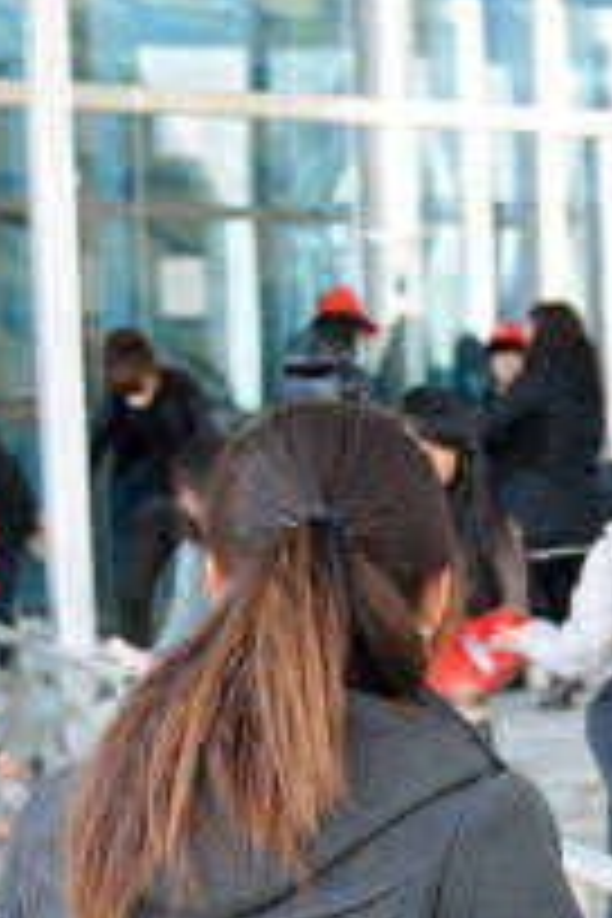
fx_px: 2703
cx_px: 1215
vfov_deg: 19.0
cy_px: 776
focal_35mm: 106
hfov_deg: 11.6
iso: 200
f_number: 2.8
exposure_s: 1/100
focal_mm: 24
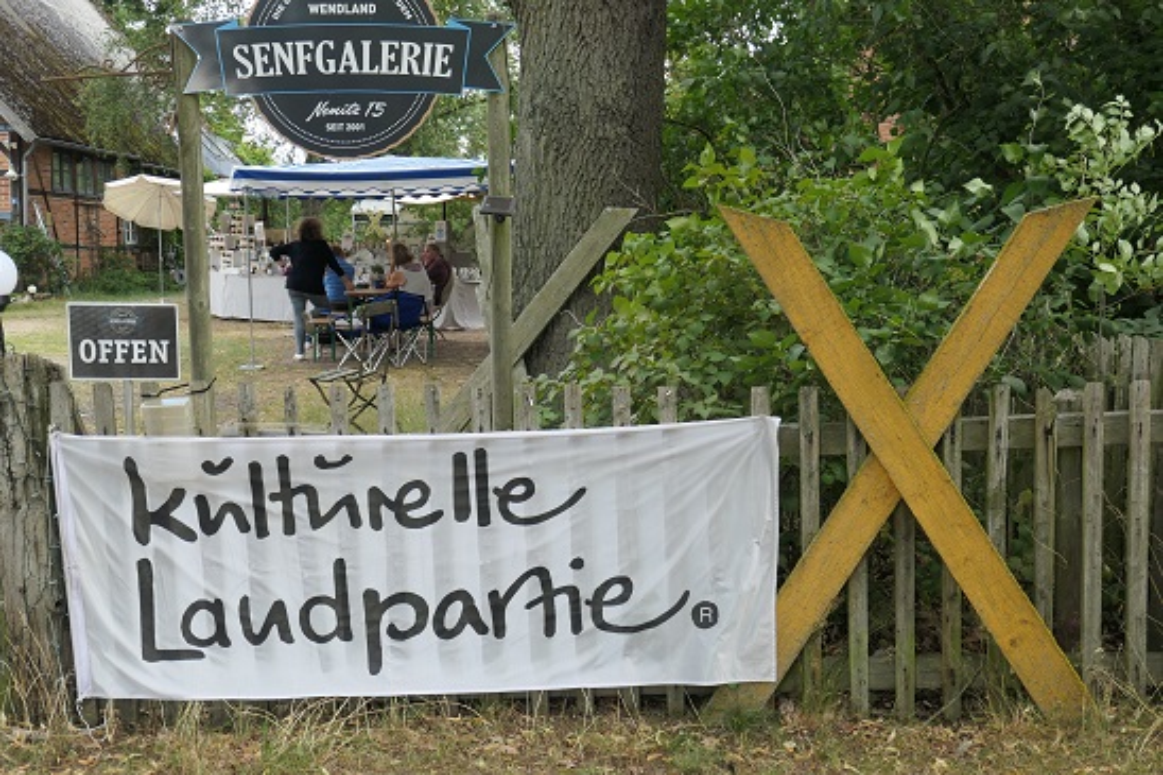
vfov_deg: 35.9
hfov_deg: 51.9
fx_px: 1195
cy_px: 388
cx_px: 582
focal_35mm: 37
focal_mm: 13.7
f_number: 3.8
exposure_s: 1/200
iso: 200
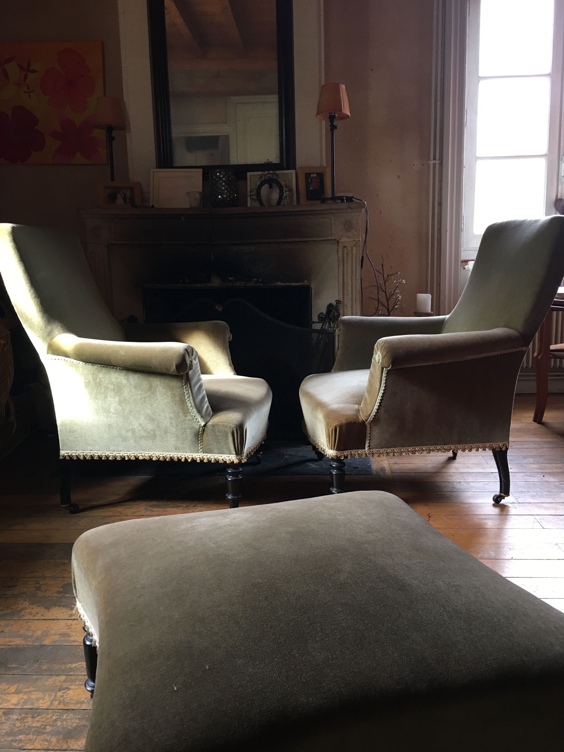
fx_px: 630
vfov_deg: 61.7
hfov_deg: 48.2
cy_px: 376
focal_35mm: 29
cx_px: 282
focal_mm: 4.15
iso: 64
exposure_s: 1/17
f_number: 2.2
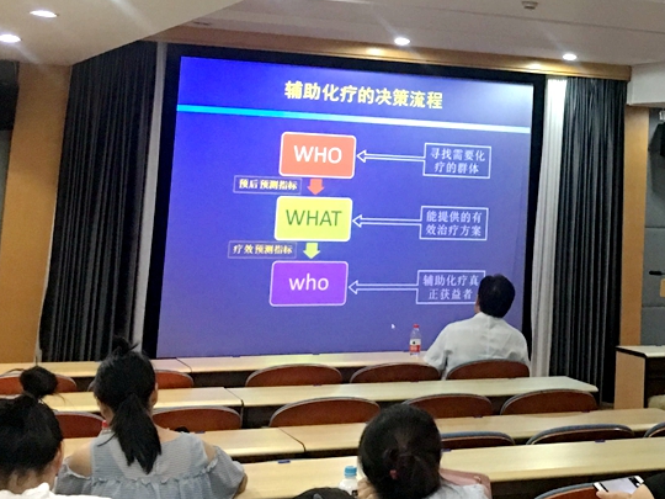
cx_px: 452
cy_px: 229
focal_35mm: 43
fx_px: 826
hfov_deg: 43.1
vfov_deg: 33.6
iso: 80
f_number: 2.2
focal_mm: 4.15
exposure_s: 1/10
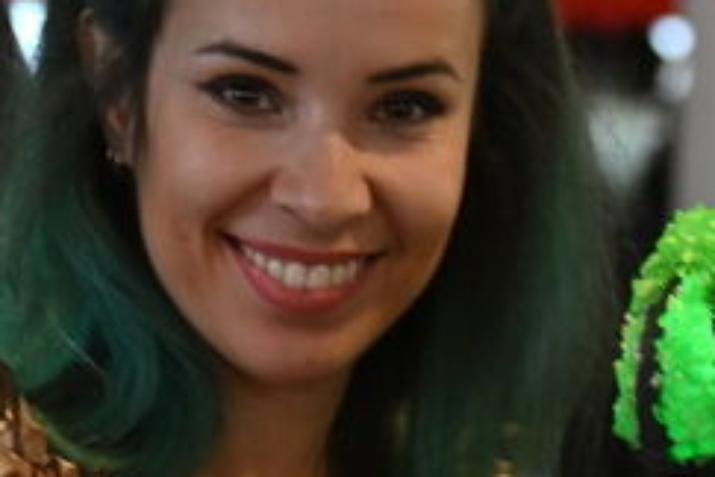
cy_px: 372
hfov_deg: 8.0
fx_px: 5104
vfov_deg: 5.3
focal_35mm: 257
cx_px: 306
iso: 1000
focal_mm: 52
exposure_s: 1/80
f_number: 2.8
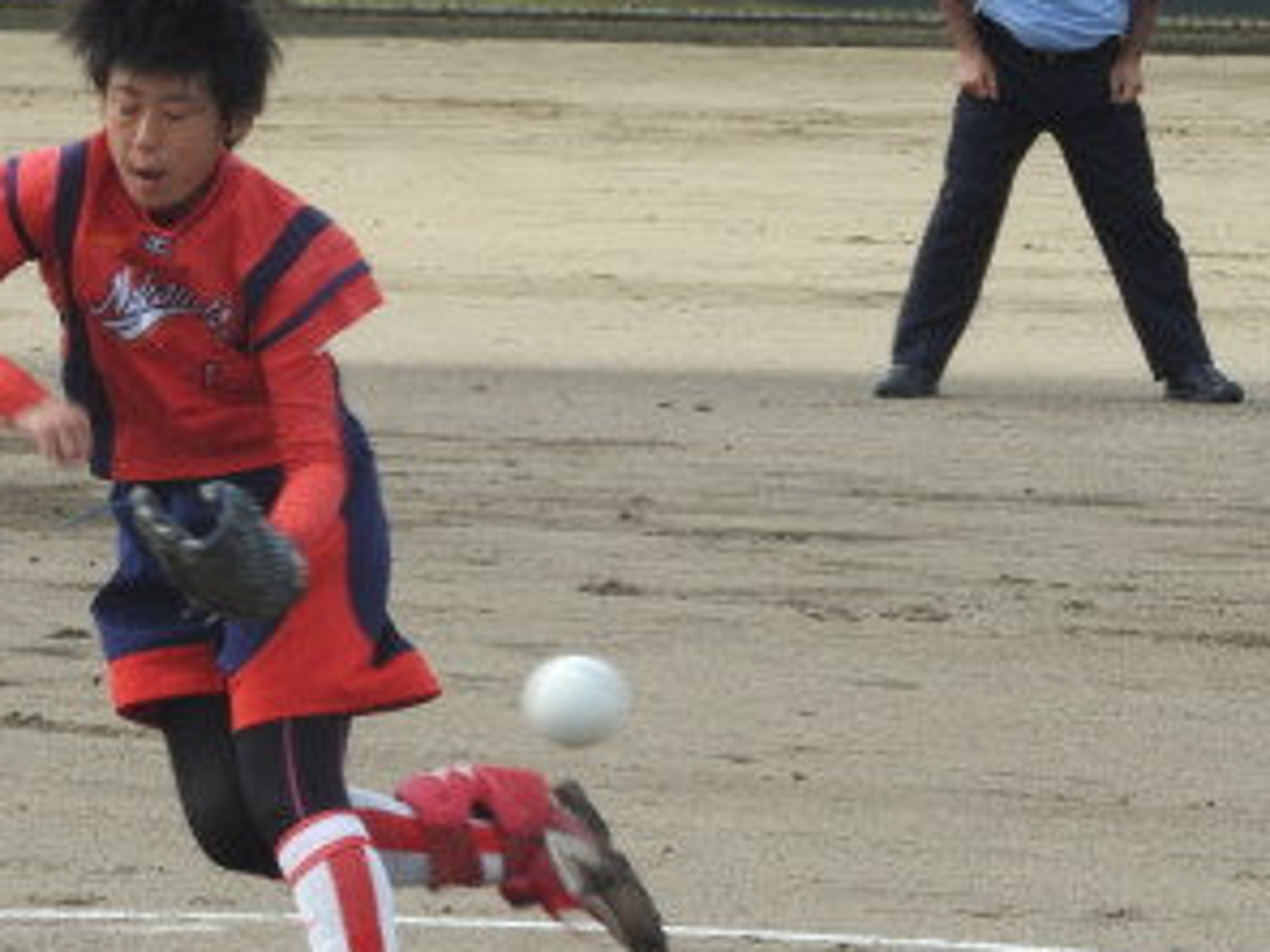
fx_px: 16363
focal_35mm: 446
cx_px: 601
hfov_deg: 4.4
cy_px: 630
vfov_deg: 3.3
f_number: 5.3
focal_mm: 39.4
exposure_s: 1/200
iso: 100
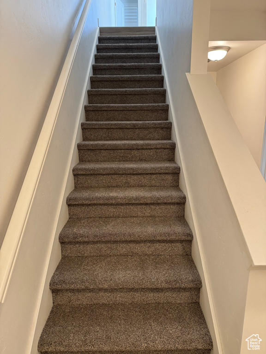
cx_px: 133
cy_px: 177
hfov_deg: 56.8
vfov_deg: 71.6
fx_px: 246
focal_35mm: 24
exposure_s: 1/60
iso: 160
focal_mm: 6.76
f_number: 1.78
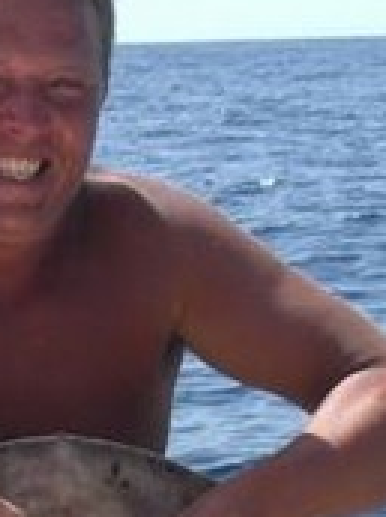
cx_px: 99
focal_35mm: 208
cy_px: 741
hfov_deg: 7.1
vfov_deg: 9.3
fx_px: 3104
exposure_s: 1/320
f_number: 5
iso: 80
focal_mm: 11.8
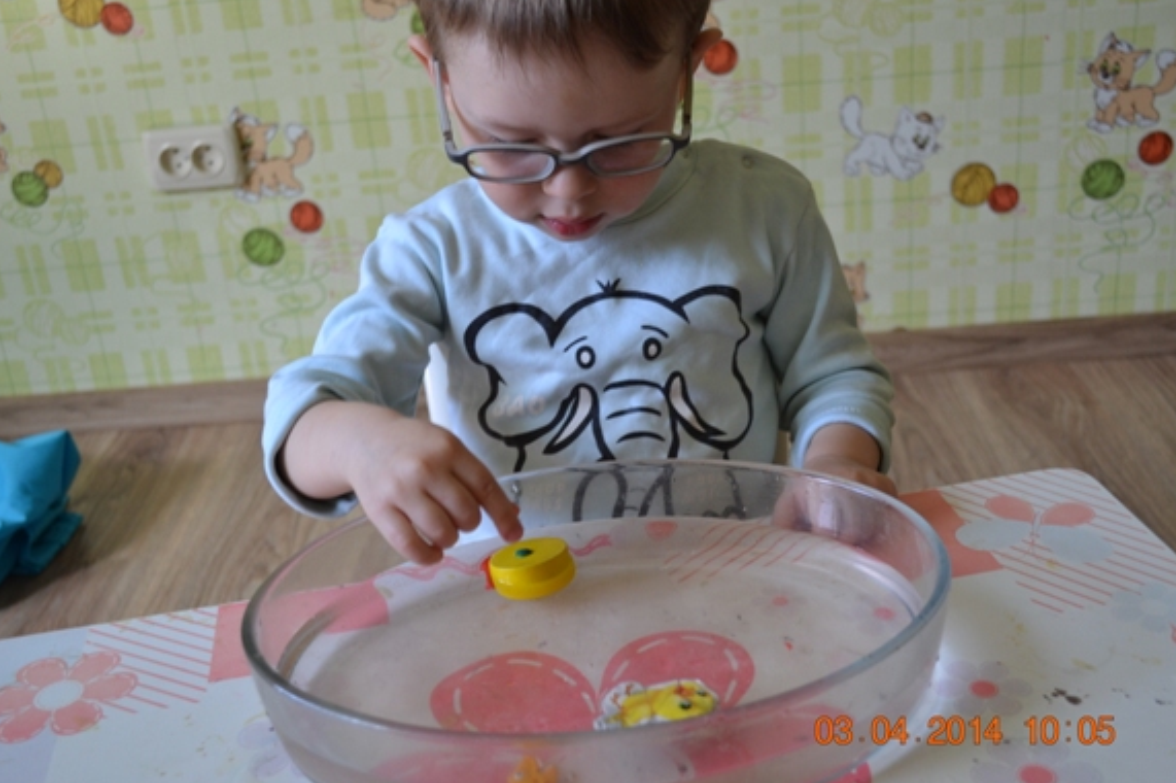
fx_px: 1339
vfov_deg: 32.6
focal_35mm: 41
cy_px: 381
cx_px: 614
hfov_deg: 47.4
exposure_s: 1/50
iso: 400
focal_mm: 26
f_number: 4.2
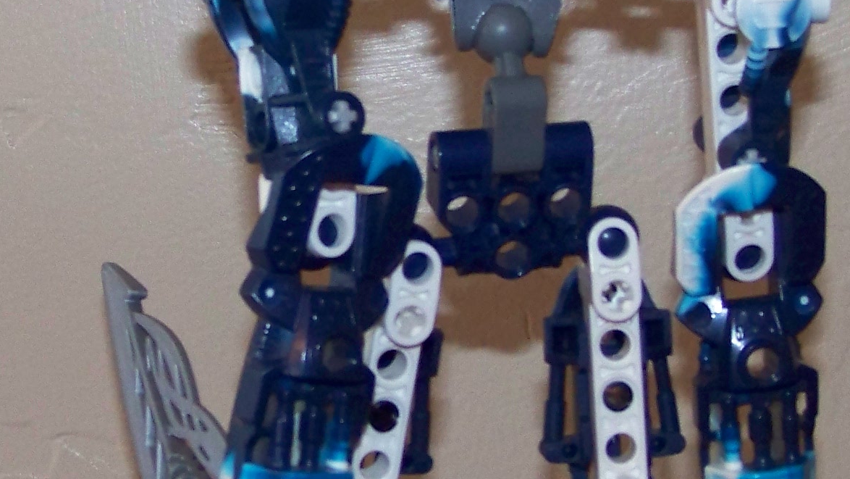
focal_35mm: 109
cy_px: 230
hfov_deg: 19.6
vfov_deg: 11.1
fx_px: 2457
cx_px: 518
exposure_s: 1/30
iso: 200
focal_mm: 5.85
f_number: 2.8
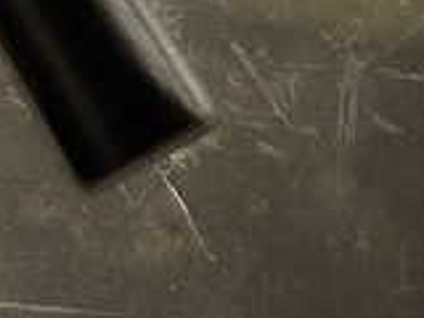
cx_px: -77
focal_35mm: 94
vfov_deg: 15.1
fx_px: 1151
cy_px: -85
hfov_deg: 19.7
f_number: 2
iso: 400
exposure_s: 1/30
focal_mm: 4.5
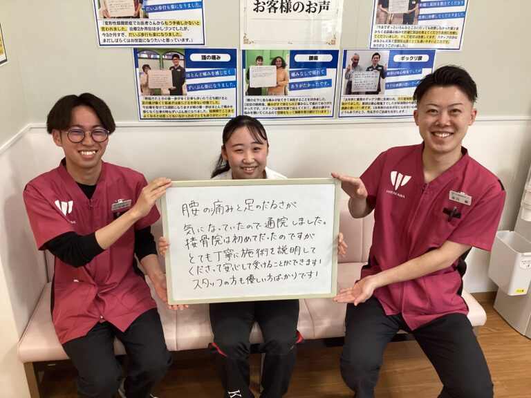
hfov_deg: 58.4
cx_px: 266
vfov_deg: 45.4
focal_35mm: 31
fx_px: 476
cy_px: 199
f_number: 2.4
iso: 125
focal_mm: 3.3
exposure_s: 1/50
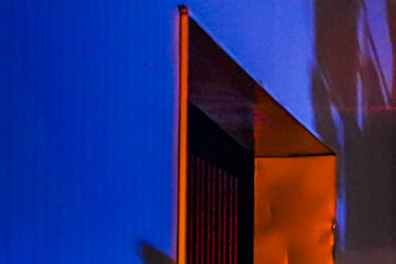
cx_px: 710
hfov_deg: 6.2
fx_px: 3606
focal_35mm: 328
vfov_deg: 4.2
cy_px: 192
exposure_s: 1/60
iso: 6400
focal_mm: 70
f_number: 2.8
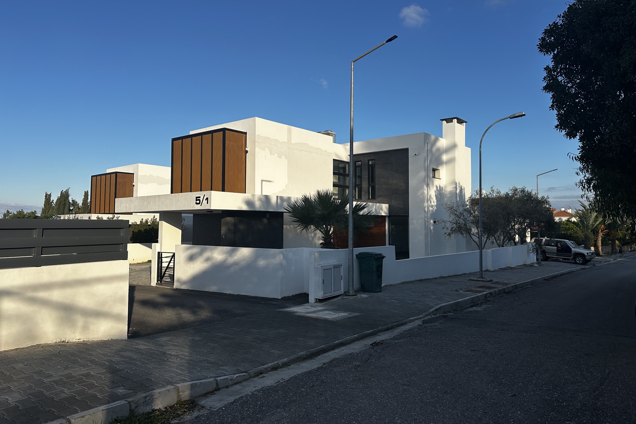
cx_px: 318
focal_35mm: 25
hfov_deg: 71.5
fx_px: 442
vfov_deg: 51.2
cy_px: 197
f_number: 1.78
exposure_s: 1/4184
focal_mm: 6.86
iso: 80
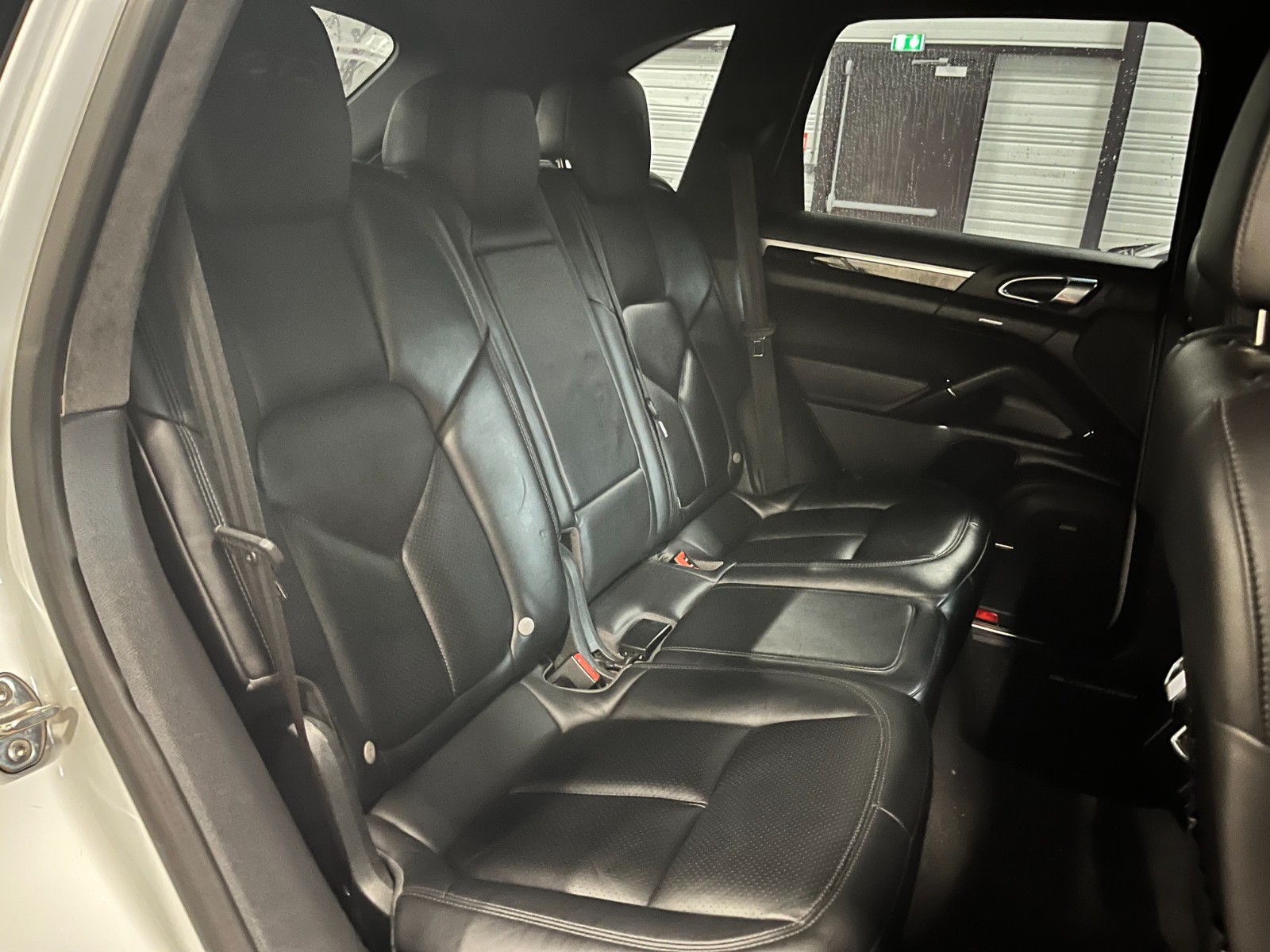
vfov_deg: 53.1
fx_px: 954
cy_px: 476
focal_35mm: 26
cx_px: 635
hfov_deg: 67.3
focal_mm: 5.1
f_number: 1.6
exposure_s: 1/9
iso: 800
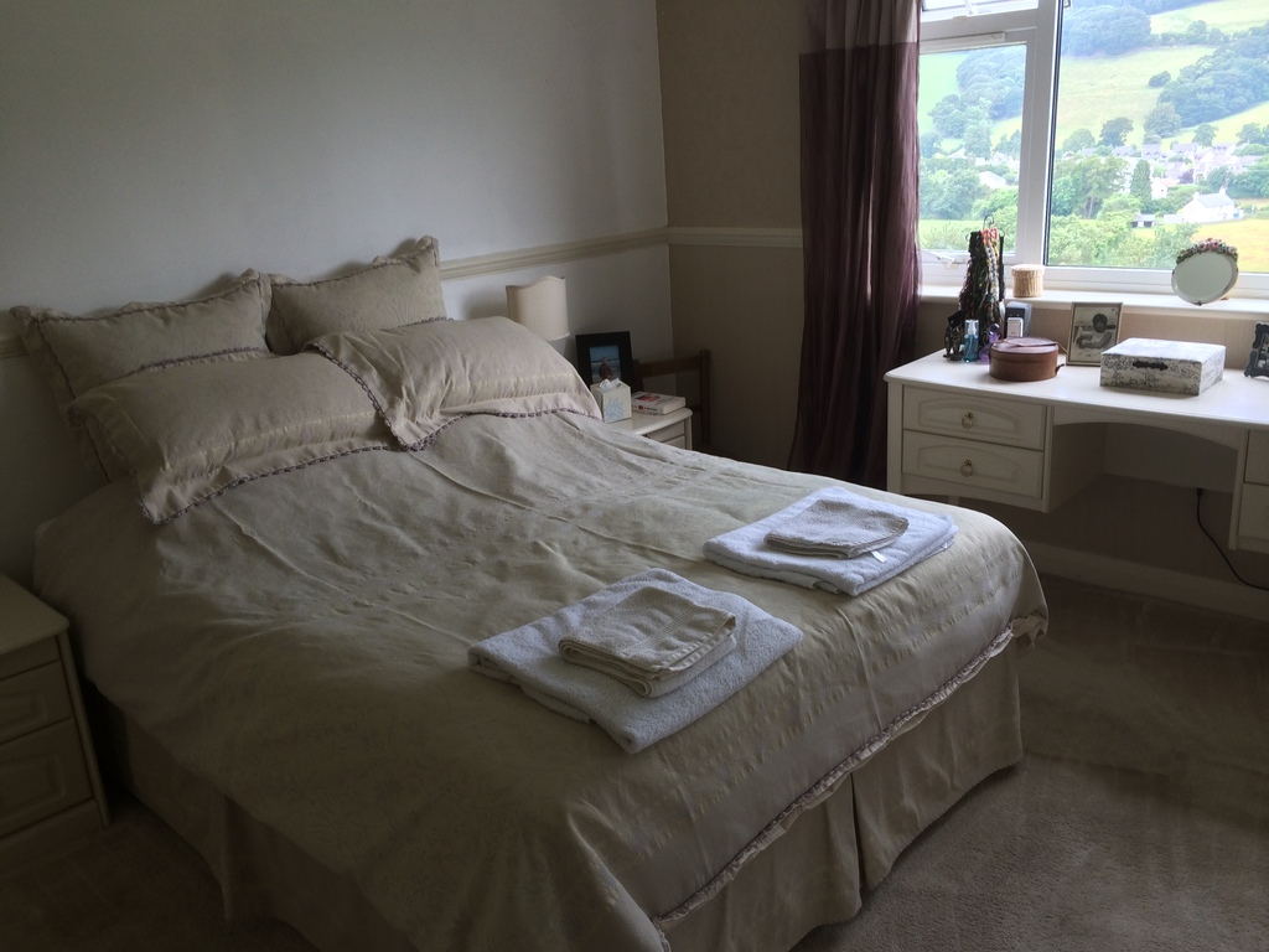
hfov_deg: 60.0
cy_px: 476
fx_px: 1100
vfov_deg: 46.8
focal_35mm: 30
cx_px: 634
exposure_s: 1/60
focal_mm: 4.12
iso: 50
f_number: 2.2
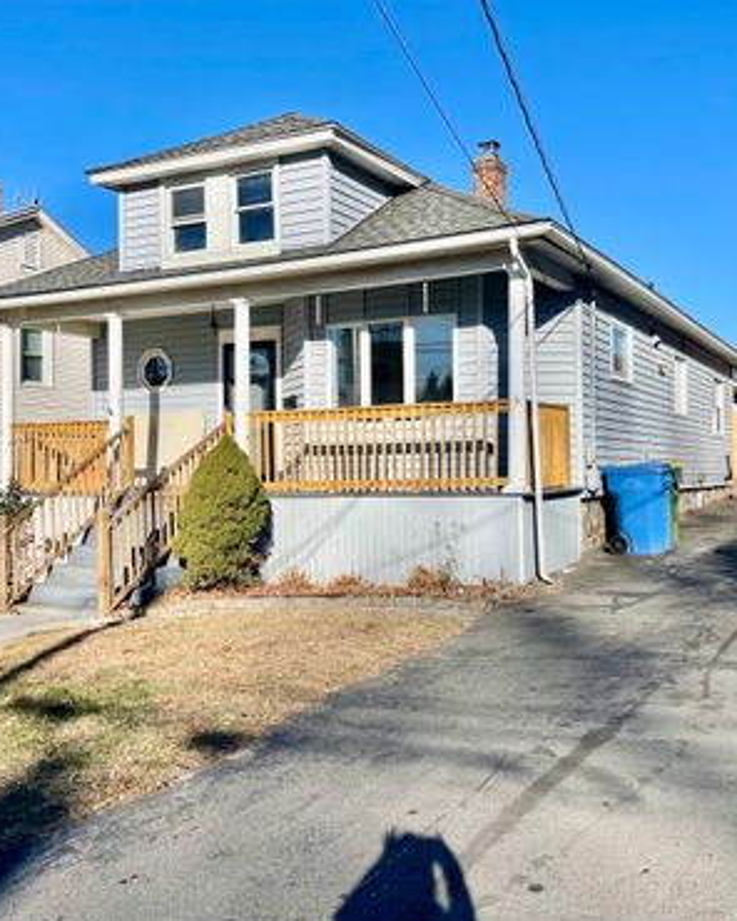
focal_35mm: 33
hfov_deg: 44.5
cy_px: 464
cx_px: 406
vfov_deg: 54.2
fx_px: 900
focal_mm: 5.1
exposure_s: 1/5376
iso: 32
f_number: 1.6
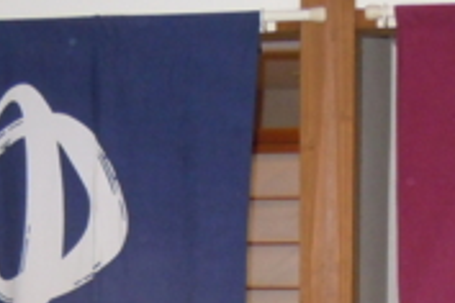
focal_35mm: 106
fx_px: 1340
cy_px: 457
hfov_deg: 19.3
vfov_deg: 12.3
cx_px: 236
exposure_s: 1/30
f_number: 3.5
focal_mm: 5.4
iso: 500
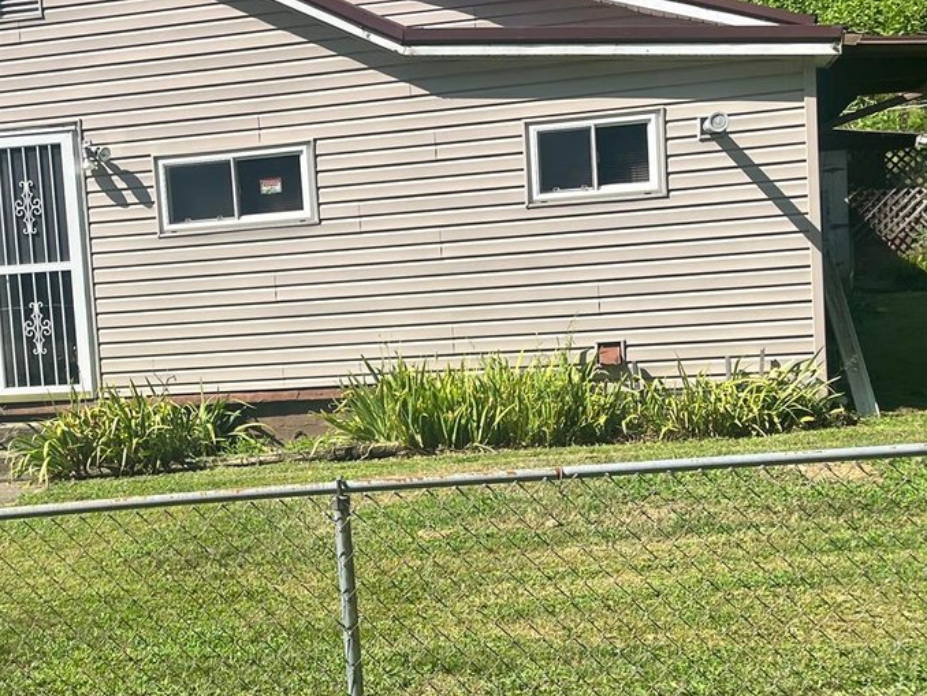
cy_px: 369
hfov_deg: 32.2
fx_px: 1554
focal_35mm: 58
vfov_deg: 25.2
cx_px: 174
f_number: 1.6
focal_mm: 5.1
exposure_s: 1/2410
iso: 50
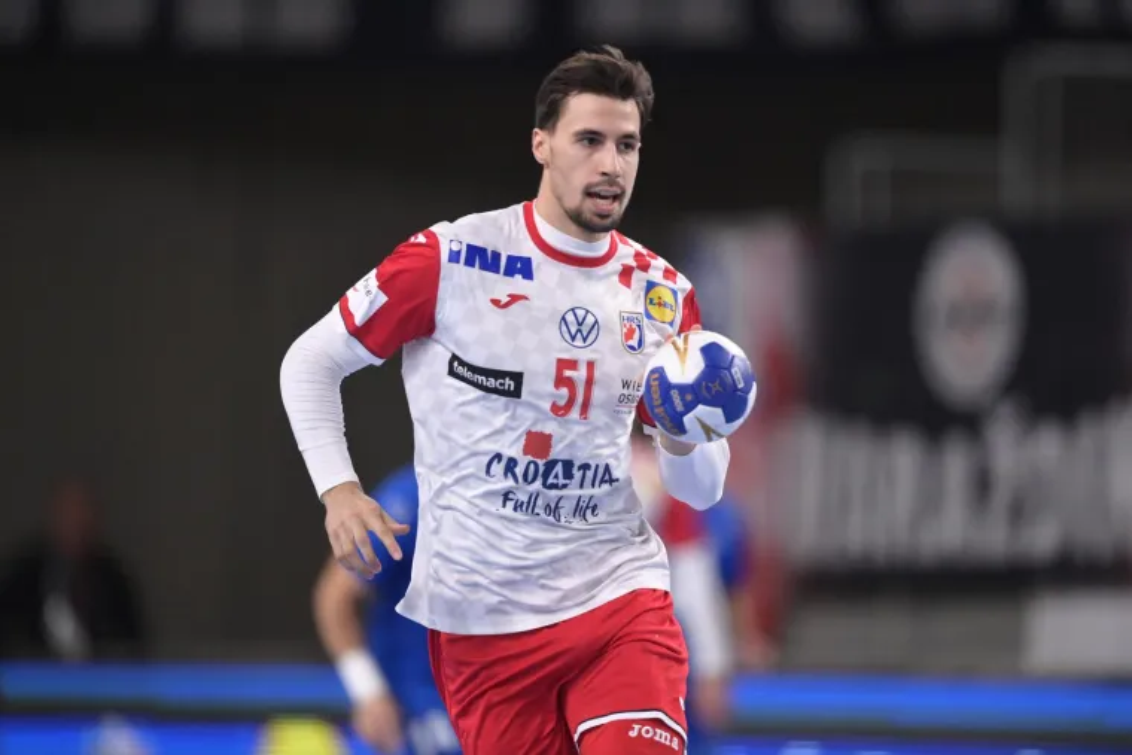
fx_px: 12579
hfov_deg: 5.2
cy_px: 378
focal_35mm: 400
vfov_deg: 3.4
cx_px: 566
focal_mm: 400
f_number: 2.8
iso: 4000
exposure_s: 1/3200
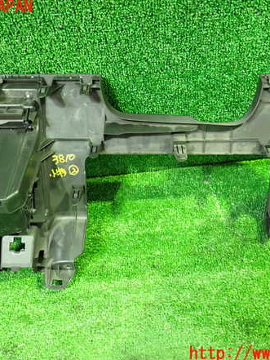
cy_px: 180
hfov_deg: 41.8
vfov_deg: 53.9
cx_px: 129
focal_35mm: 34
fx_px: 353
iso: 800
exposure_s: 1/25
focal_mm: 4.5
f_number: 2
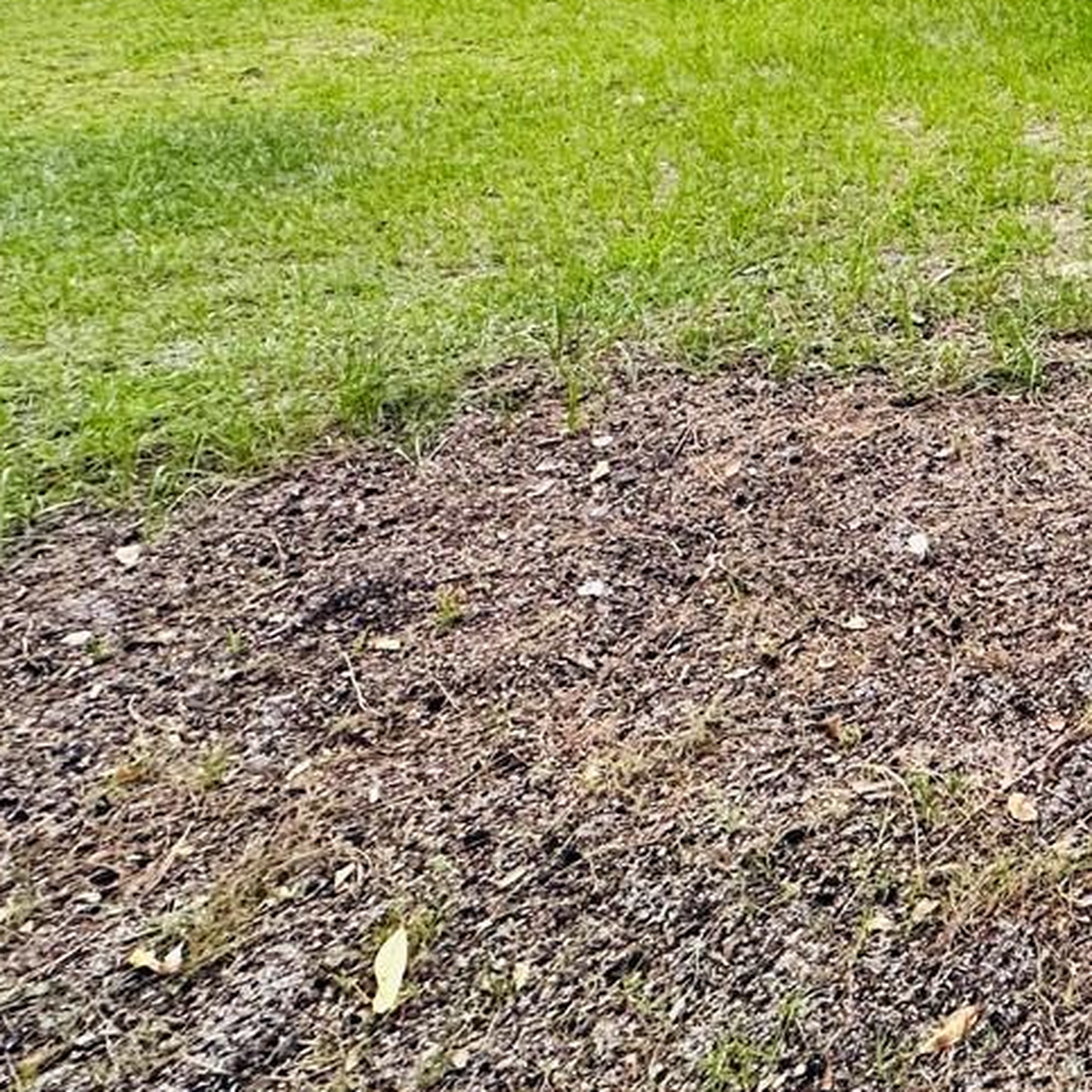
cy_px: -124
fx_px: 1463
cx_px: 1637
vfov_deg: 34.9
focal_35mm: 41
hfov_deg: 27.8
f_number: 2.2
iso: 100
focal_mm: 2.22
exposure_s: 1/99
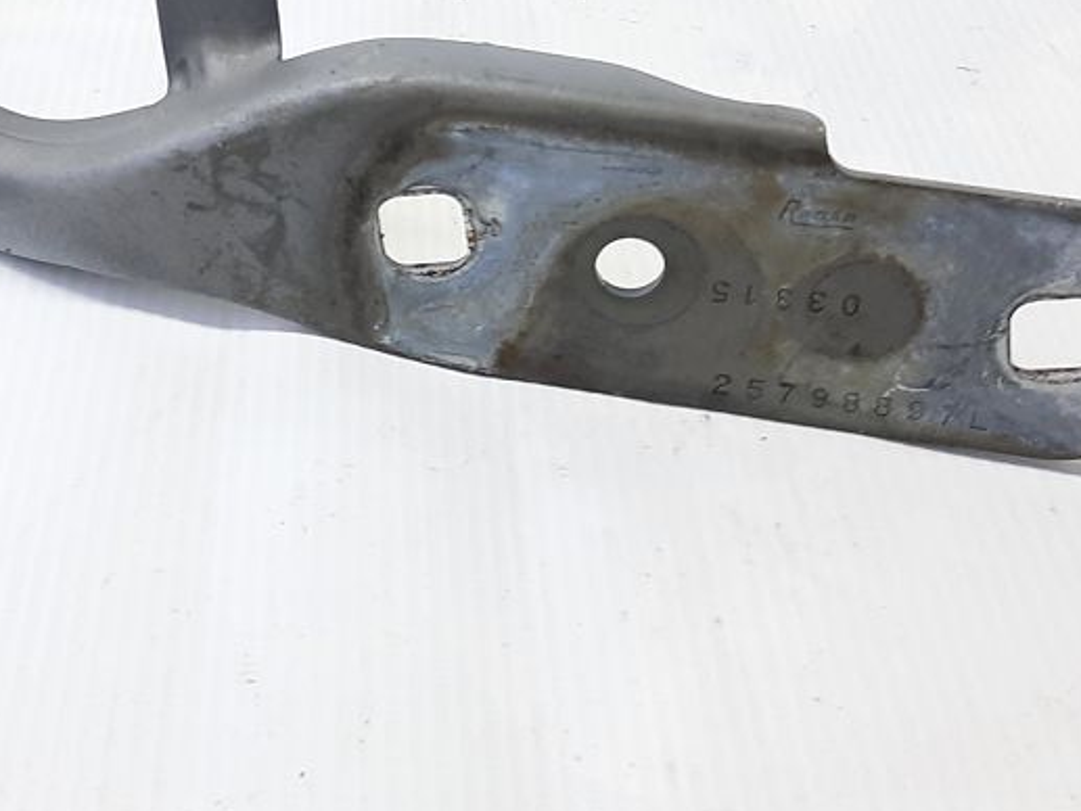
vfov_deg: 24.6
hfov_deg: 31.9
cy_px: 92
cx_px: 151
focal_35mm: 58
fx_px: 1812
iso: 64
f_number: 2
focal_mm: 4.6
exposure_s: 1/50
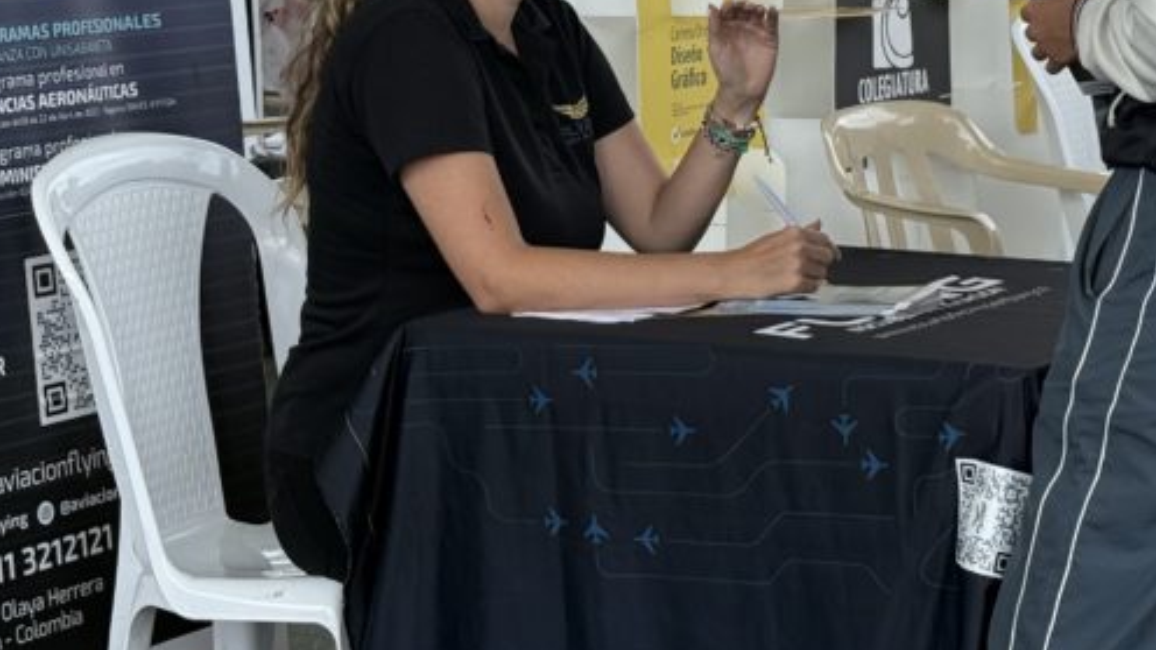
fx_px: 3310
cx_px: 746
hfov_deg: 19.8
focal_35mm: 108
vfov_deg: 11.1
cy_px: -30
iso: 80
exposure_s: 1/2088
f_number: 1.78
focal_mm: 6.76
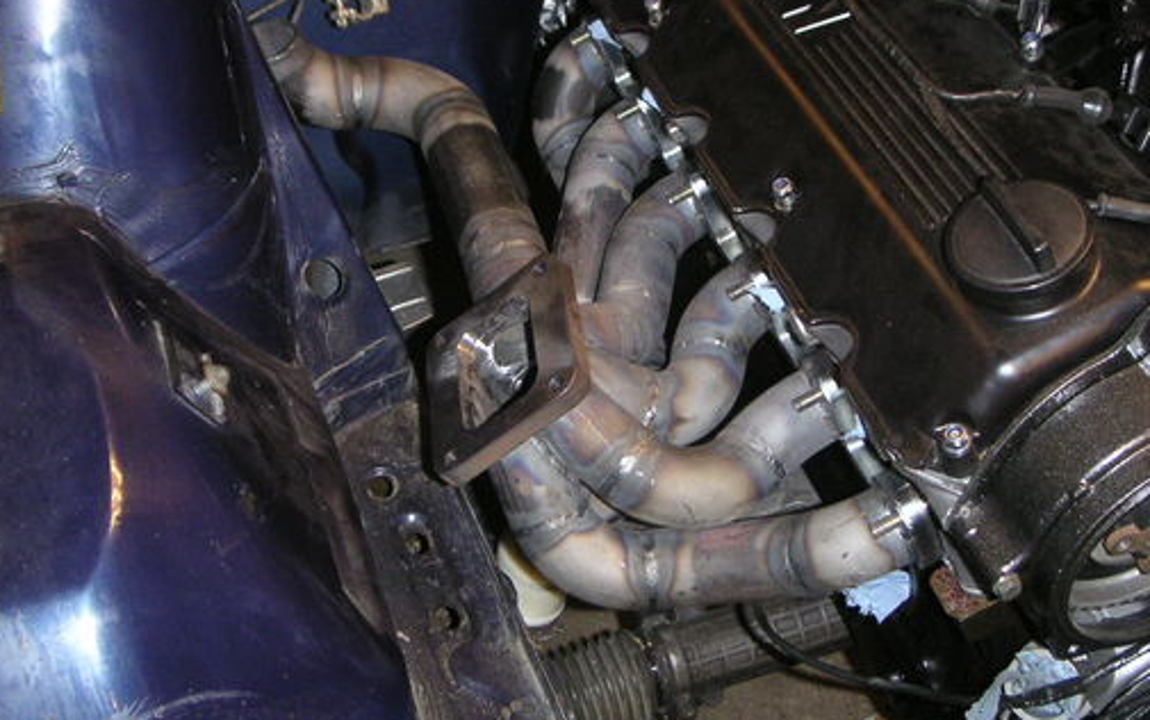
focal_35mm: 51
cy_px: 333
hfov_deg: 39.5
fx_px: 1599
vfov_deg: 25.4
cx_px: 603
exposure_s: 1/45
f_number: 2.8
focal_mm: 6
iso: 160
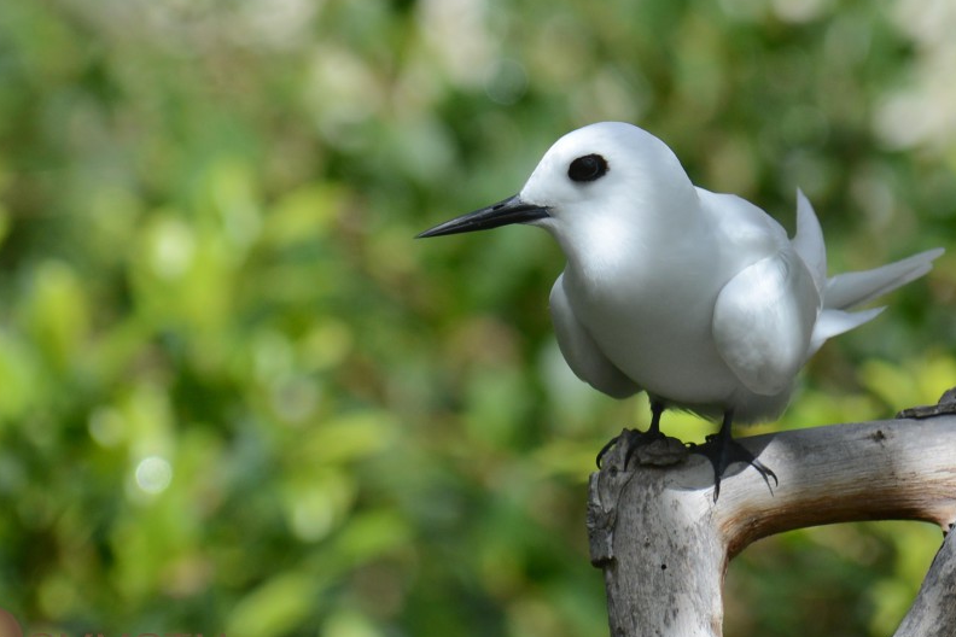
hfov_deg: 4.0
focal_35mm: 517
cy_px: 350
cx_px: 477
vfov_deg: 2.7
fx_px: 13728
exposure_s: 1/1600
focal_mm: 400
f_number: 6.3
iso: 400
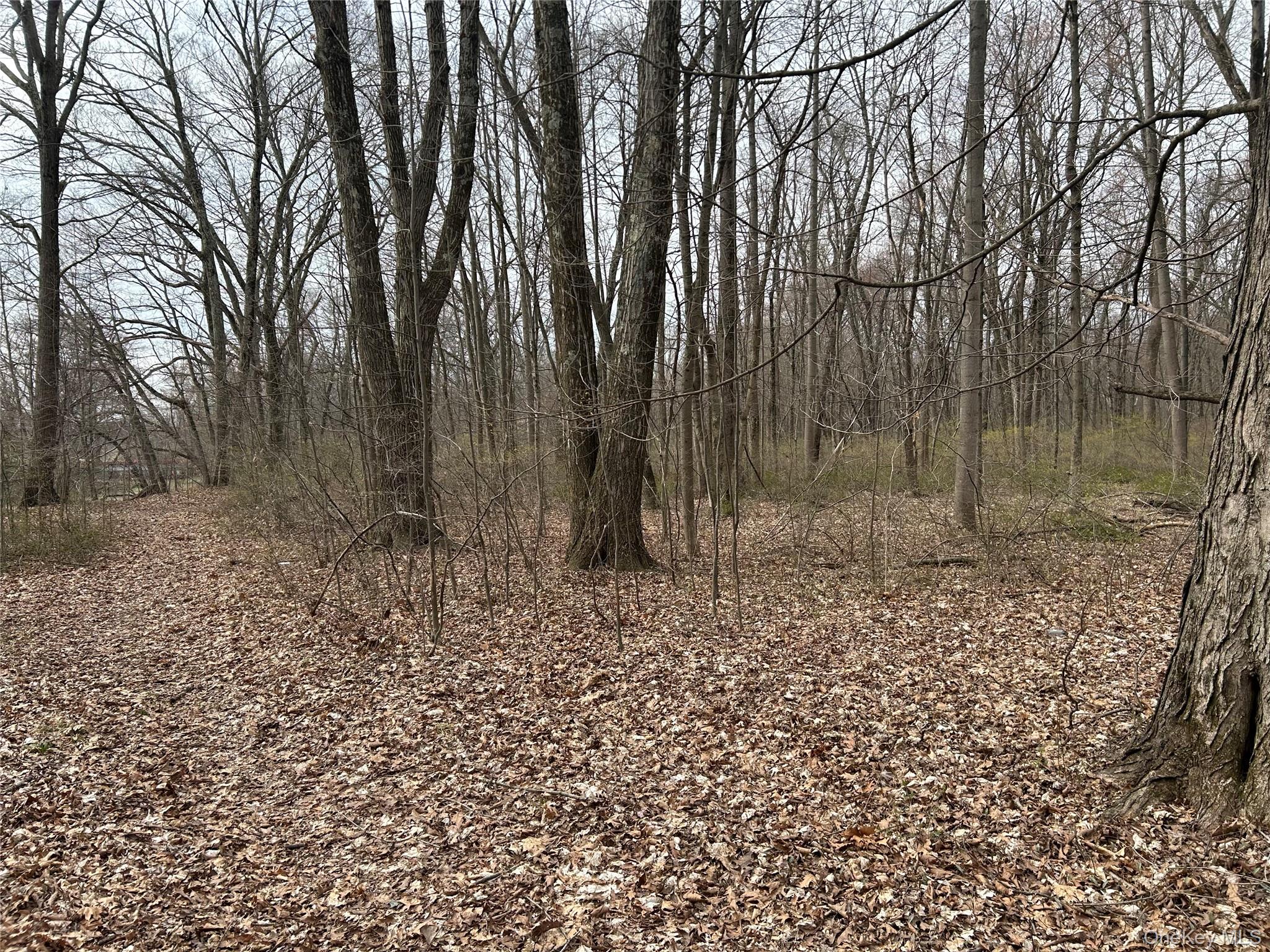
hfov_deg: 67.3
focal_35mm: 26
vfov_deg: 53.1
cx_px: 635
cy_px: 476
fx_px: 954
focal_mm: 5.7
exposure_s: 1/1183
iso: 50
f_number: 1.5
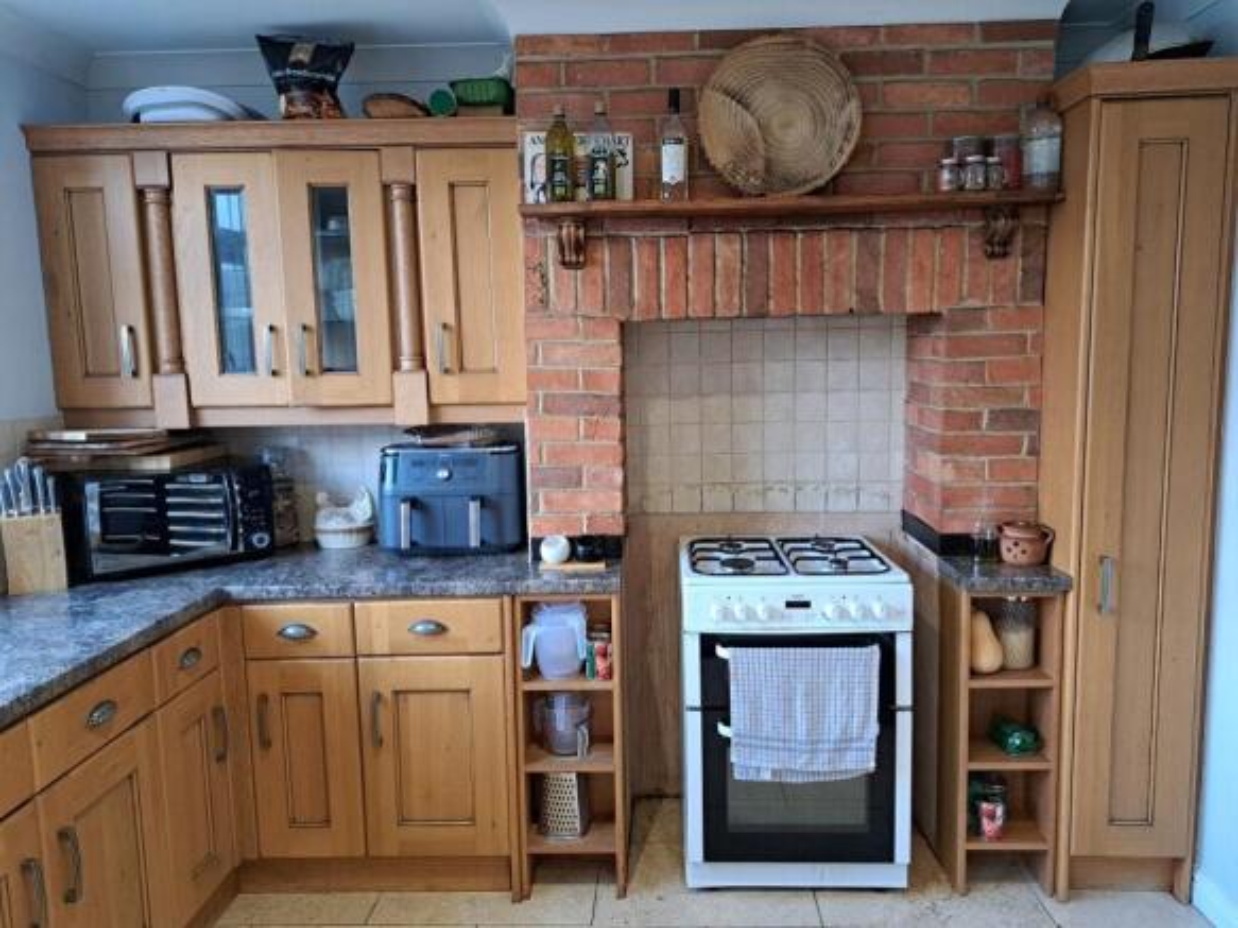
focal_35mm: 24
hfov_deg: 71.6
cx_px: 619
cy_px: 464
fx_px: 858
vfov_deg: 56.8
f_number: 1.8
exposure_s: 1/50
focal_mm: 5.23
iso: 250
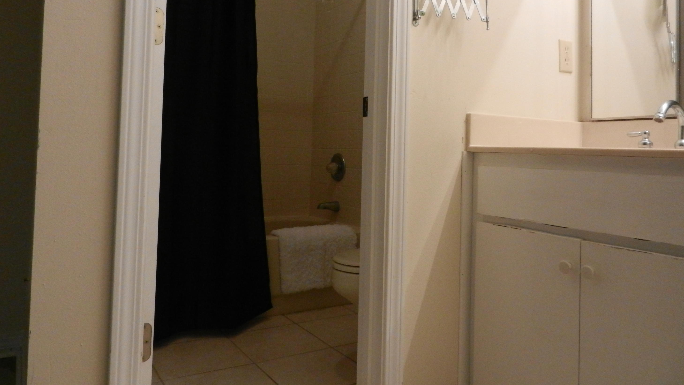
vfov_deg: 41.0
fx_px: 508
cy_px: 133
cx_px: 348
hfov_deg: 67.9
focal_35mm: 28
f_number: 3.5
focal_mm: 4.5
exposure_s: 1/125
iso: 640
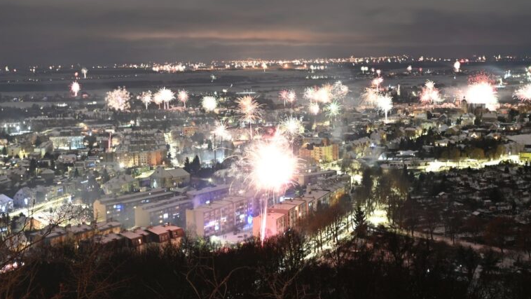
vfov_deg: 22.7
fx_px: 747
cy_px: 135
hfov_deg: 39.2
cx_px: 266
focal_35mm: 53
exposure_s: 13
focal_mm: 50
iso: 160
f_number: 5.6
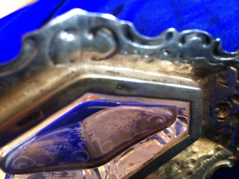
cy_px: 90
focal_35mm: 30
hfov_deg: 60.0
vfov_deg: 46.8
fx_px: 207
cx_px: 120
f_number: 2.2
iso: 400
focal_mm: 4.12
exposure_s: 1/15
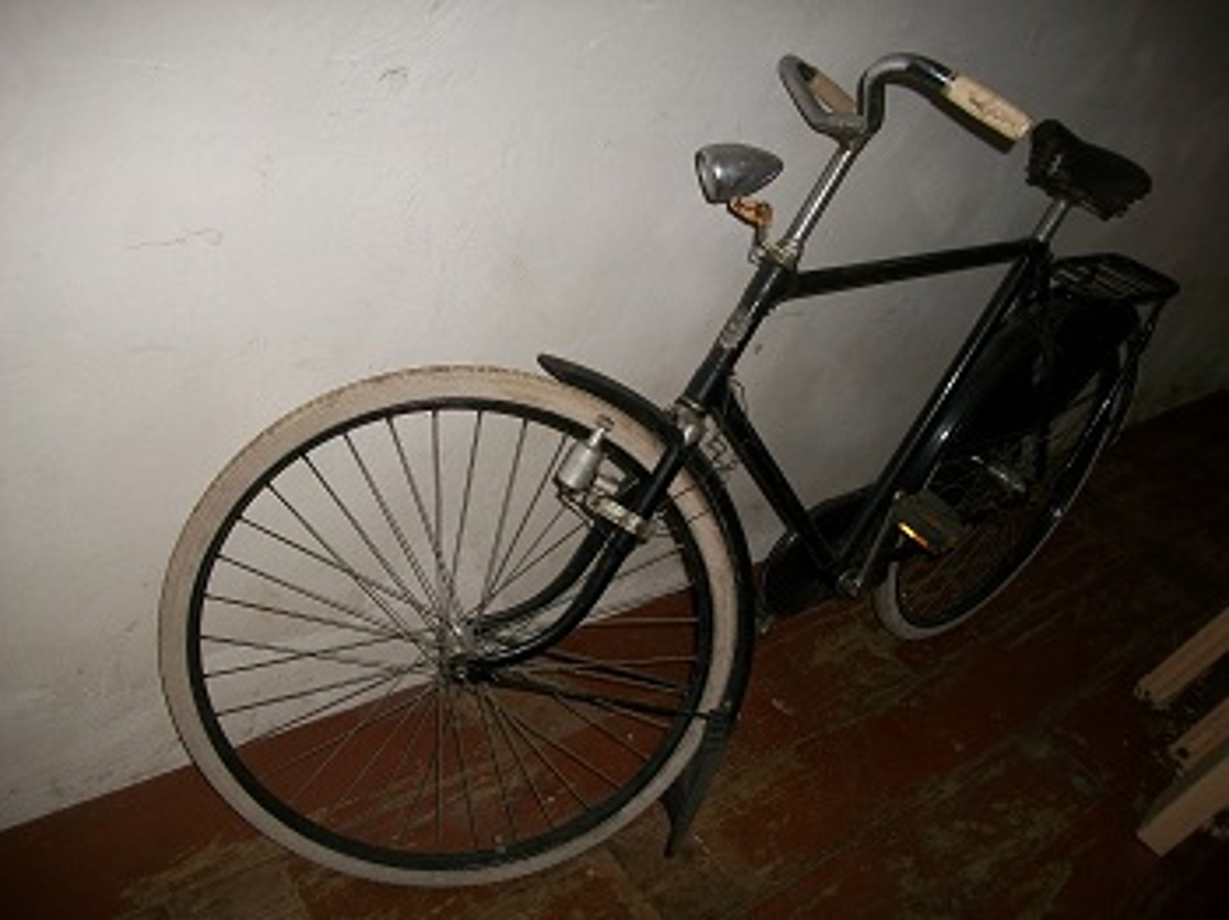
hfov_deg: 56.8
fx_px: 1135
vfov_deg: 44.1
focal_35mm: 32
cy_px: 460
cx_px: 614
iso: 80
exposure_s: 1/30
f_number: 2.9
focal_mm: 5.7
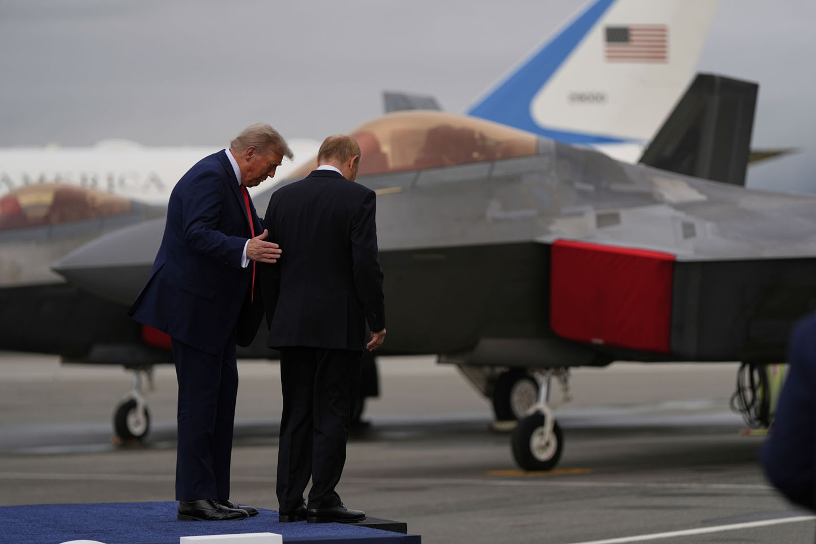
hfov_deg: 12.3
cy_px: 272
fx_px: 3785
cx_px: 408
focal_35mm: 167
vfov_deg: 8.2
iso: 125
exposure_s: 1/1600
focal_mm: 167
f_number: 3.2
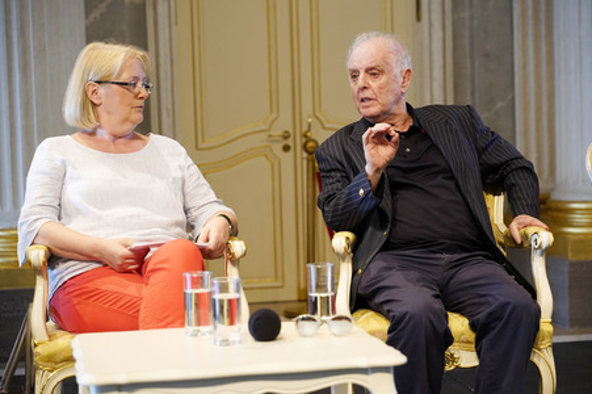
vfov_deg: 18.2
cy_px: 197
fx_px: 1232
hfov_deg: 27.0
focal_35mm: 75
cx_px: 296
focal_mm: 75
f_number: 4
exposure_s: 1/125
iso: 3200
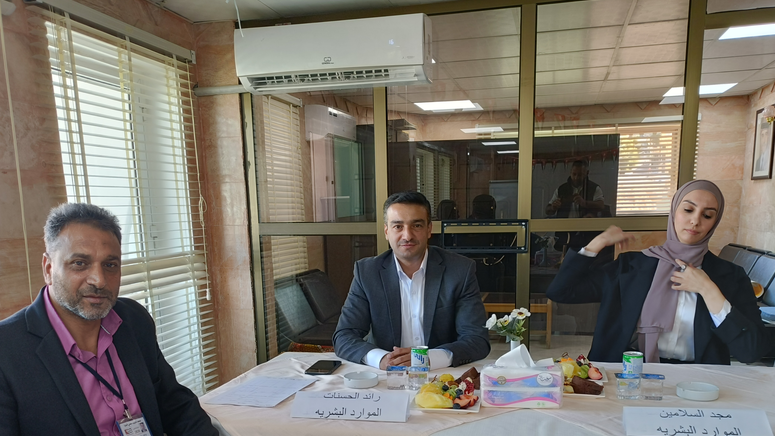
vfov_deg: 38.1
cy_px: 319
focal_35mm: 30
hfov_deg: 64.3
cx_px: 394
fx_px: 616
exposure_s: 1/50
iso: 541
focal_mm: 4.7
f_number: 1.7
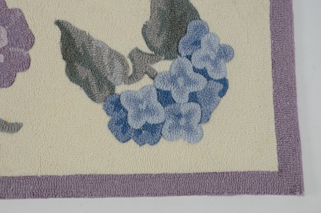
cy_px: 106
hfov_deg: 26.0
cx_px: 160
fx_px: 694
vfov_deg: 17.4
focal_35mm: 78
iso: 125
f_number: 8
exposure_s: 1/80
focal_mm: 52
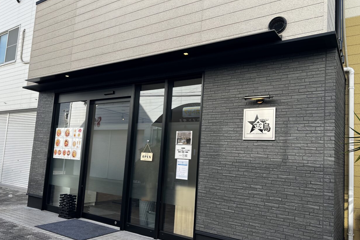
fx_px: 280
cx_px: 182
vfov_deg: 46.3
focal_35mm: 28
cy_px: 136
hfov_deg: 65.5
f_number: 1.5
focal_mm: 5.7
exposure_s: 1/840
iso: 50
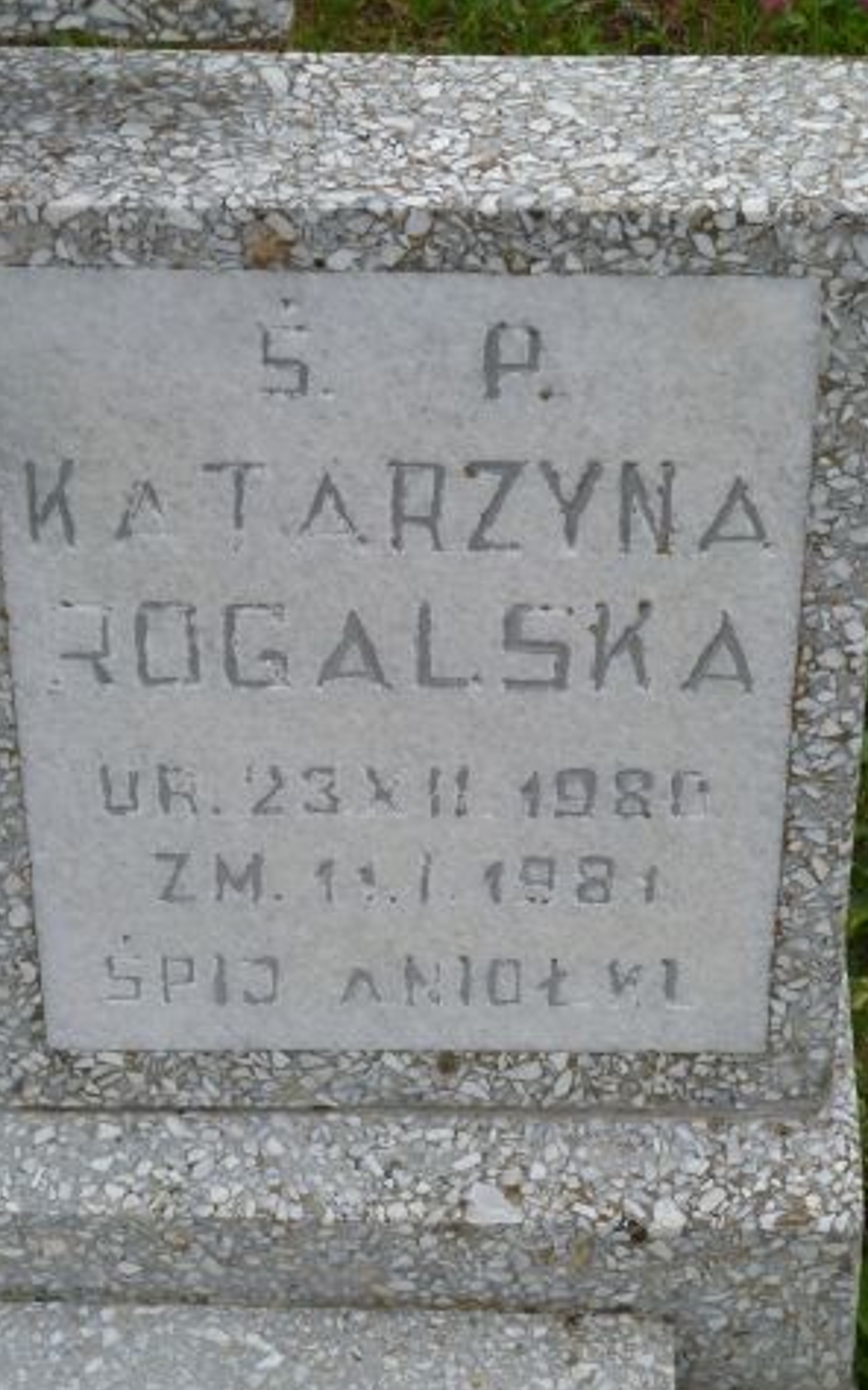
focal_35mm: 103
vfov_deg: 20.2
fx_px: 3901
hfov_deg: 12.7
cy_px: 701
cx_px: 372
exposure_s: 1/100
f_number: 4.3
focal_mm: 15.8
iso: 80
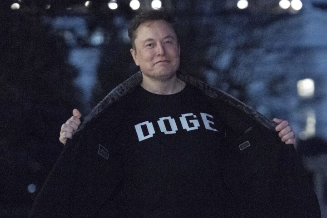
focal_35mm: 106
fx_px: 963
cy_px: 109
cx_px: 164
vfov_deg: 12.9
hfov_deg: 19.3
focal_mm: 106
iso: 8000
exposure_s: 1/160
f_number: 3.2
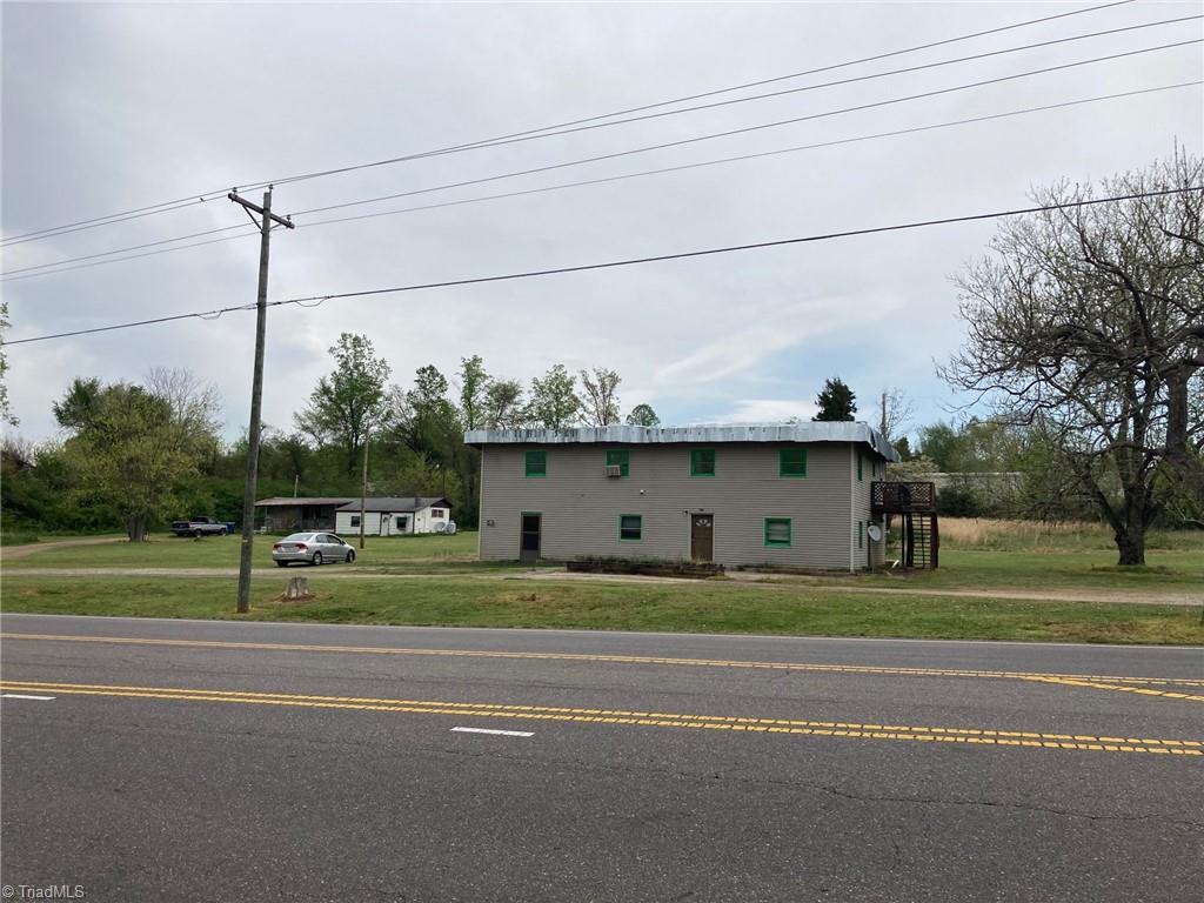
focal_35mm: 28
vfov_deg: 49.7
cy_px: 452
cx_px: 602
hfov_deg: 63.4
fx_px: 974
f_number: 1.8
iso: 20
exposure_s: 1/3436
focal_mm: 3.99
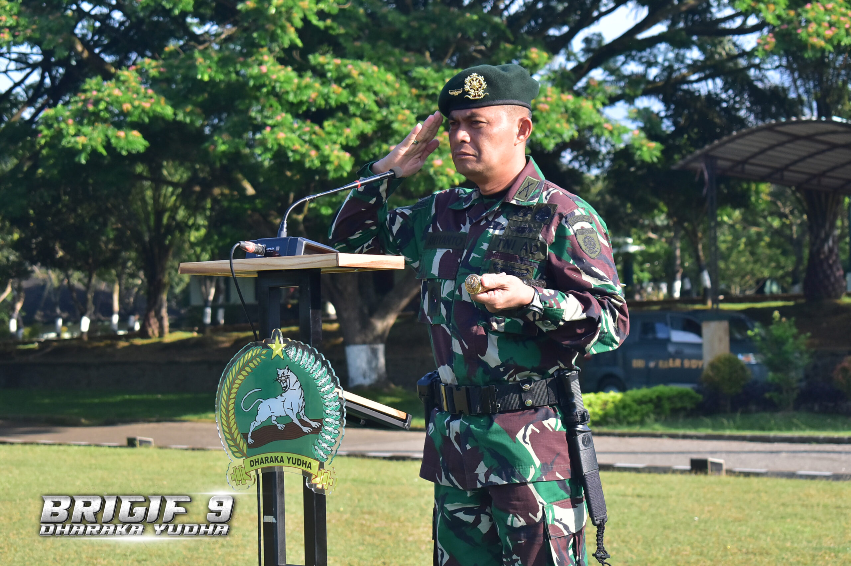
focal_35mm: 450
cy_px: 283
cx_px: 426
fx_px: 10628
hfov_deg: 4.6
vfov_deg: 3.0
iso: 200
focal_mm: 300
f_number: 6.3
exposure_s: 1/250
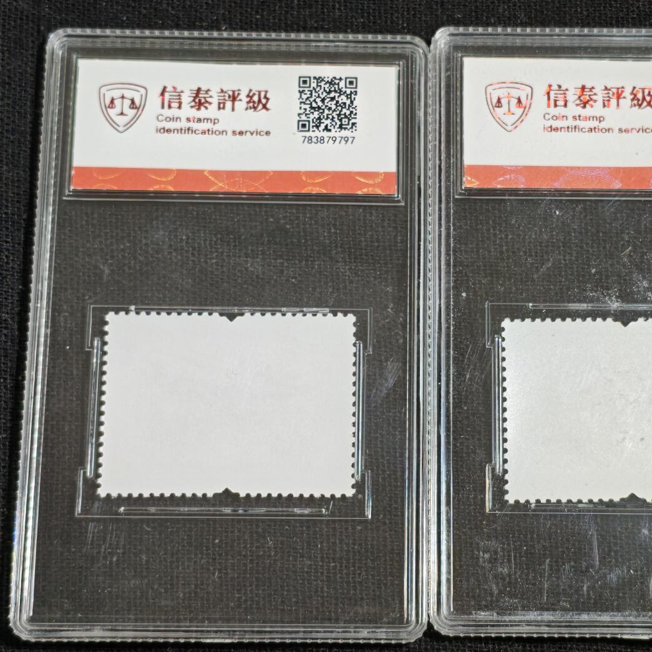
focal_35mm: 90
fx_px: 1918
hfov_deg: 19.2
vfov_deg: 19.3
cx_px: 432
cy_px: 326
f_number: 1.5
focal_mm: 4.94
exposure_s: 1/483
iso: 50
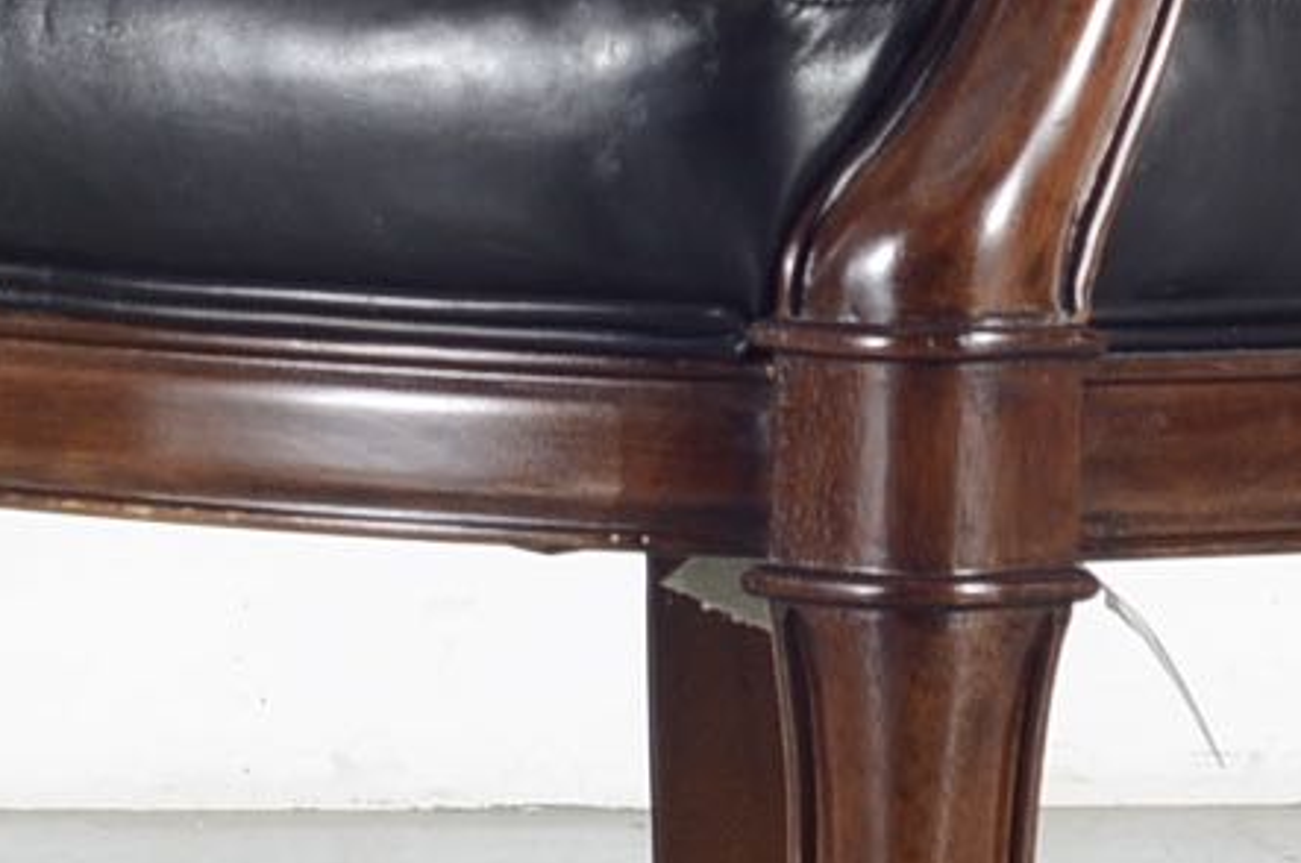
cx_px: 673
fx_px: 15048
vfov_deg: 3.3
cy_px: -100
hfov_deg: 5.0
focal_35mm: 417
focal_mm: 50
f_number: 5.6
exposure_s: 1/100
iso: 100
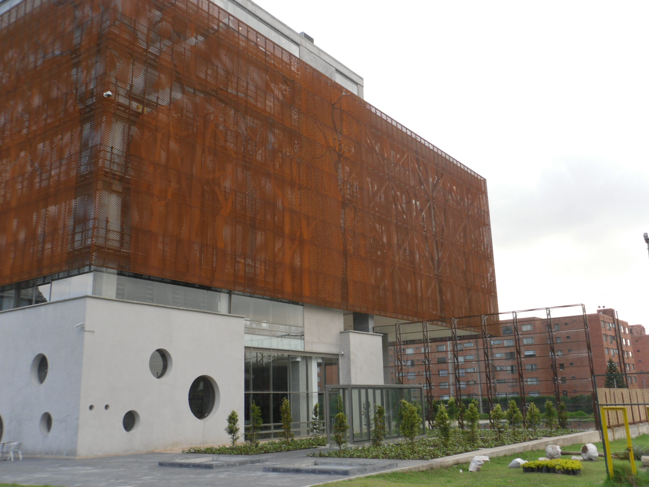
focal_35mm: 45
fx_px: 844
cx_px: 324
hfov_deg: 42.1
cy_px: 244
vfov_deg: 32.2
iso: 80
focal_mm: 6.3
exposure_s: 1/165
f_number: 3.5
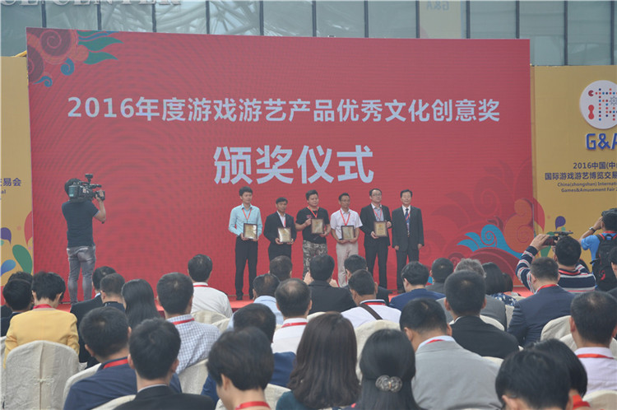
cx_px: 308
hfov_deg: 27.0
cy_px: 205
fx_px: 1284
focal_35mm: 75
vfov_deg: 18.1
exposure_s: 1/125
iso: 200
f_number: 5.6
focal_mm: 50
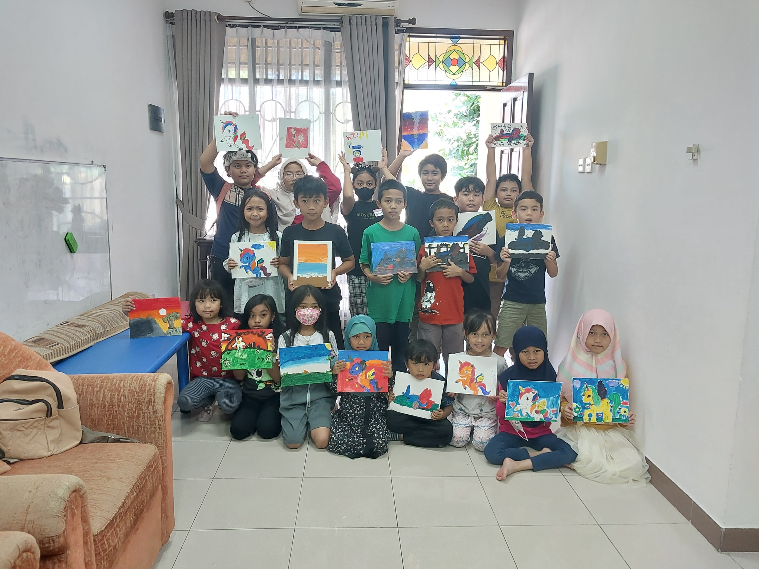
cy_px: 284
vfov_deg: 46.8
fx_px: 658
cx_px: 380
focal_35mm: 30
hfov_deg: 60.0
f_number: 1.8
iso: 250
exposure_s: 1/50
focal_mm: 4.6
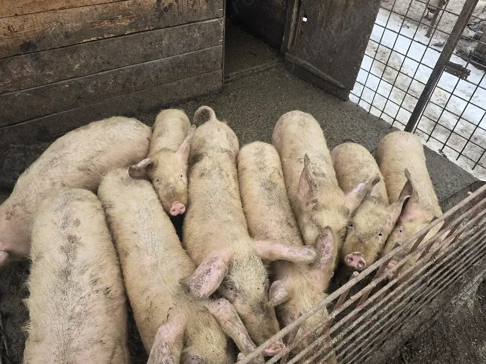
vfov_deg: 54.9
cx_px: 234
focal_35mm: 25
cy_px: 174
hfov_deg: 69.4
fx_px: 351
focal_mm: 6.3
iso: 12
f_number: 1.7
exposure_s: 1/182
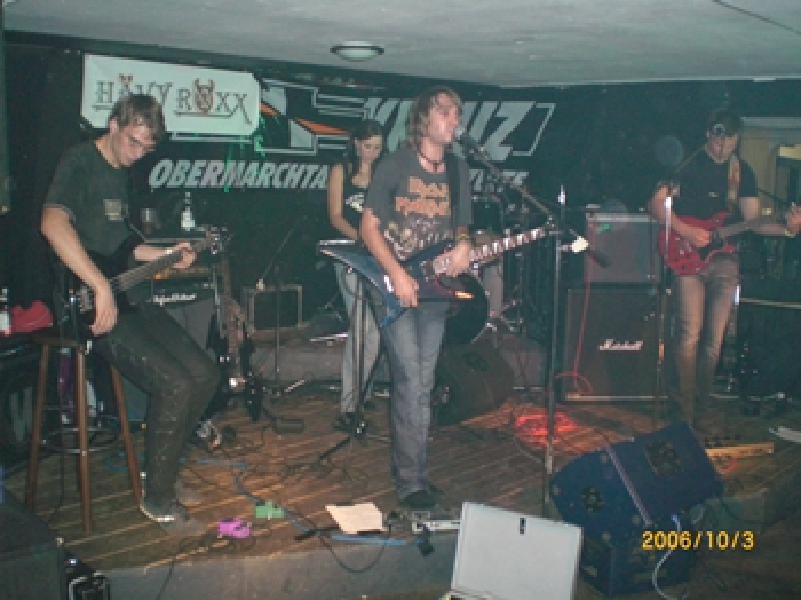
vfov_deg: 37.7
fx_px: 879
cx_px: 400
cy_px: 300
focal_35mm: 38
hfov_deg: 49.0
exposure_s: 1/60
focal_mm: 6.3
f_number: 3.1
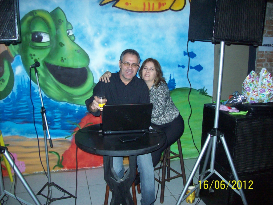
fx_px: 284
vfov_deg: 39.7
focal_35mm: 36
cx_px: 136
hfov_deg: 51.4
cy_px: 102
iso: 200
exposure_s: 1/64
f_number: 2.7
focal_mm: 6
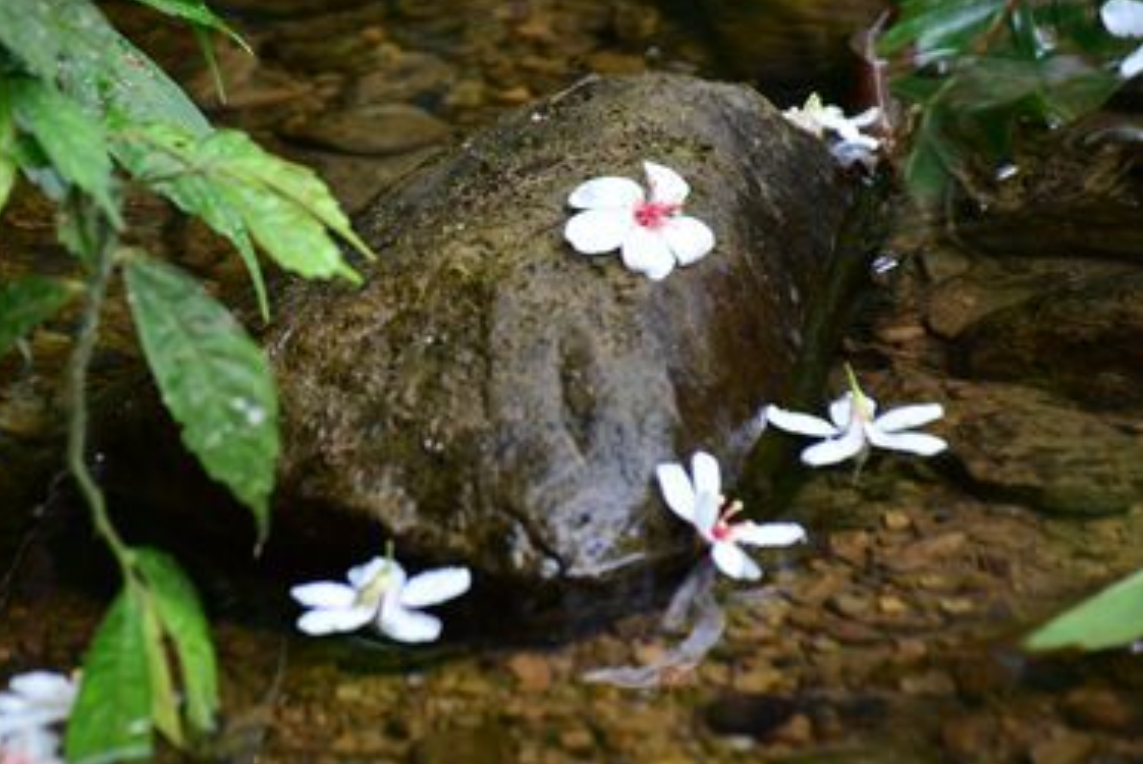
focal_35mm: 261
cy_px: 394
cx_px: 382
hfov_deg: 7.9
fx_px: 8293
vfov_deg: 5.3
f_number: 5.6
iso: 500
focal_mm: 130
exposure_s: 1/200
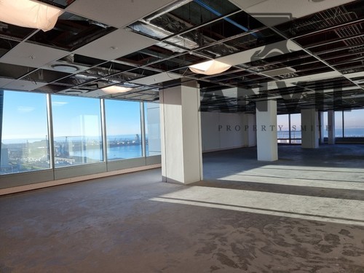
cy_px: 136
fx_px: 252
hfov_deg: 71.6
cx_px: 182
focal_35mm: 24
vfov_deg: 56.8
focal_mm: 6.7
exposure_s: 1/144
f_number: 1.8
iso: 50
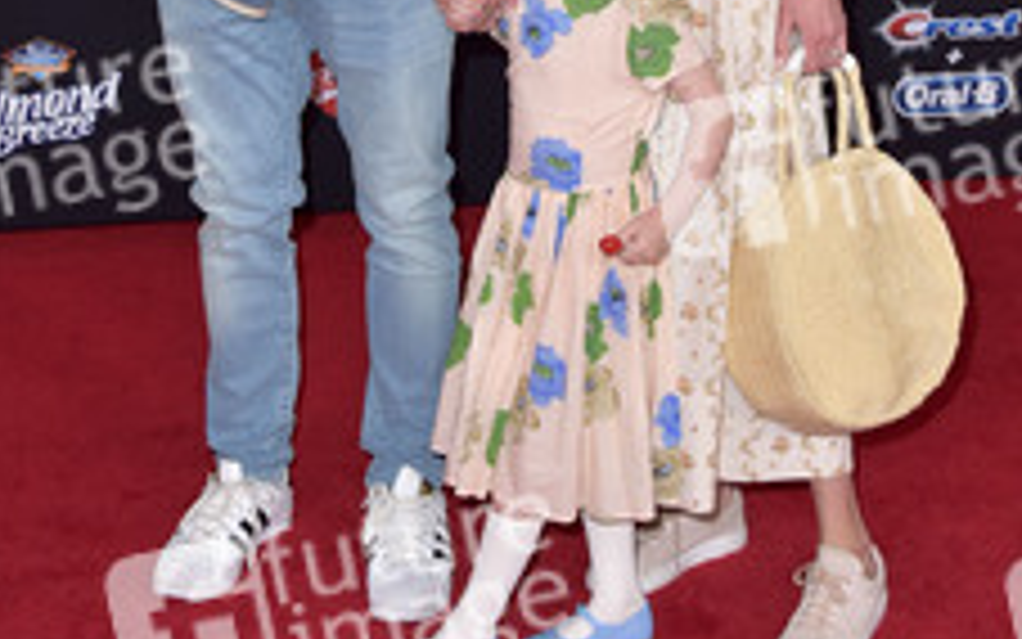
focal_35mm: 81
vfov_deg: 15.7
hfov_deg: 25.5
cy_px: -72
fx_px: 2257
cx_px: 470
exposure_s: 1/200
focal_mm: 45
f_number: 7.1
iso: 500
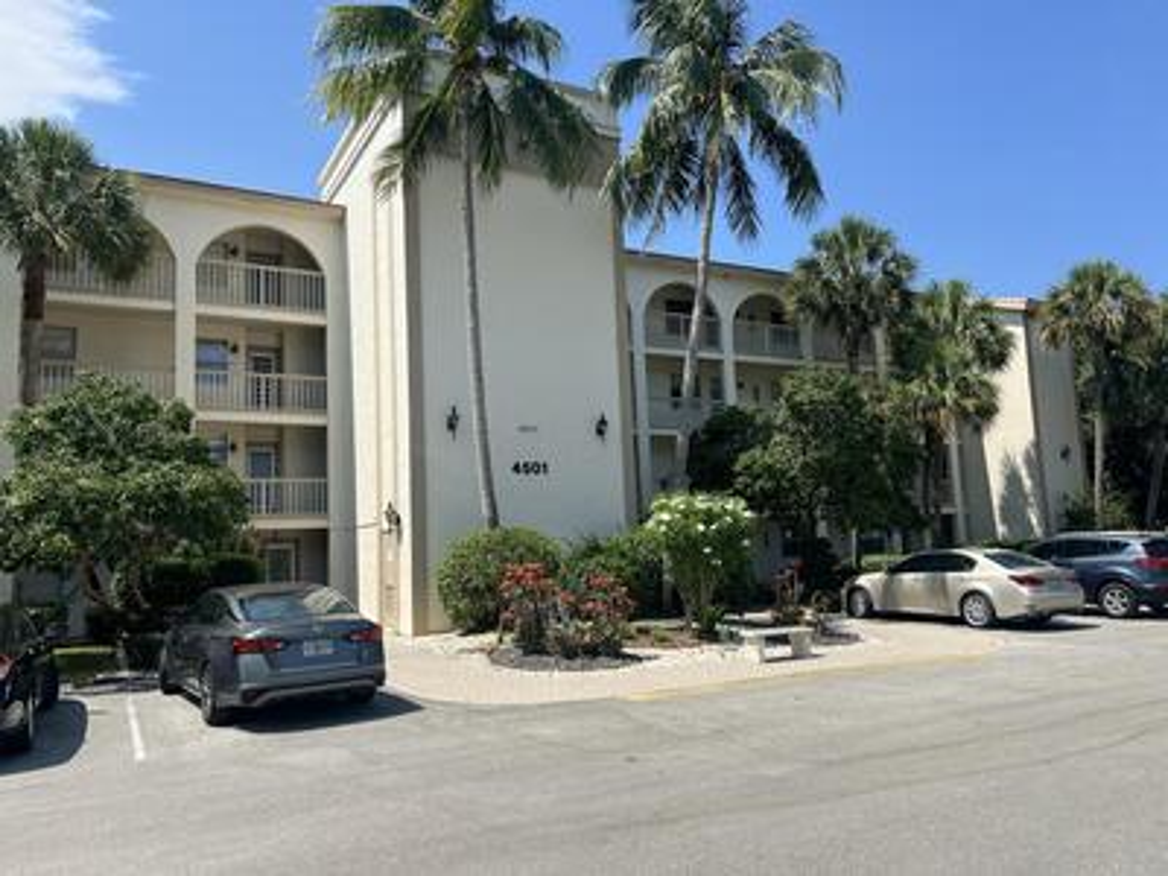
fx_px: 877
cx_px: 584
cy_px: 438
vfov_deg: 53.1
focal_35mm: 26
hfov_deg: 67.3
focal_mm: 5.7
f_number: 1.5
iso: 50
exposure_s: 1/3968
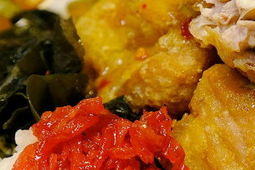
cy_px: 2
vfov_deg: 9.3
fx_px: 1041
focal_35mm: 147
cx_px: 273
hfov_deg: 13.7
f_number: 5.6
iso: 1250
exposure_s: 1/200
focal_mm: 37.4
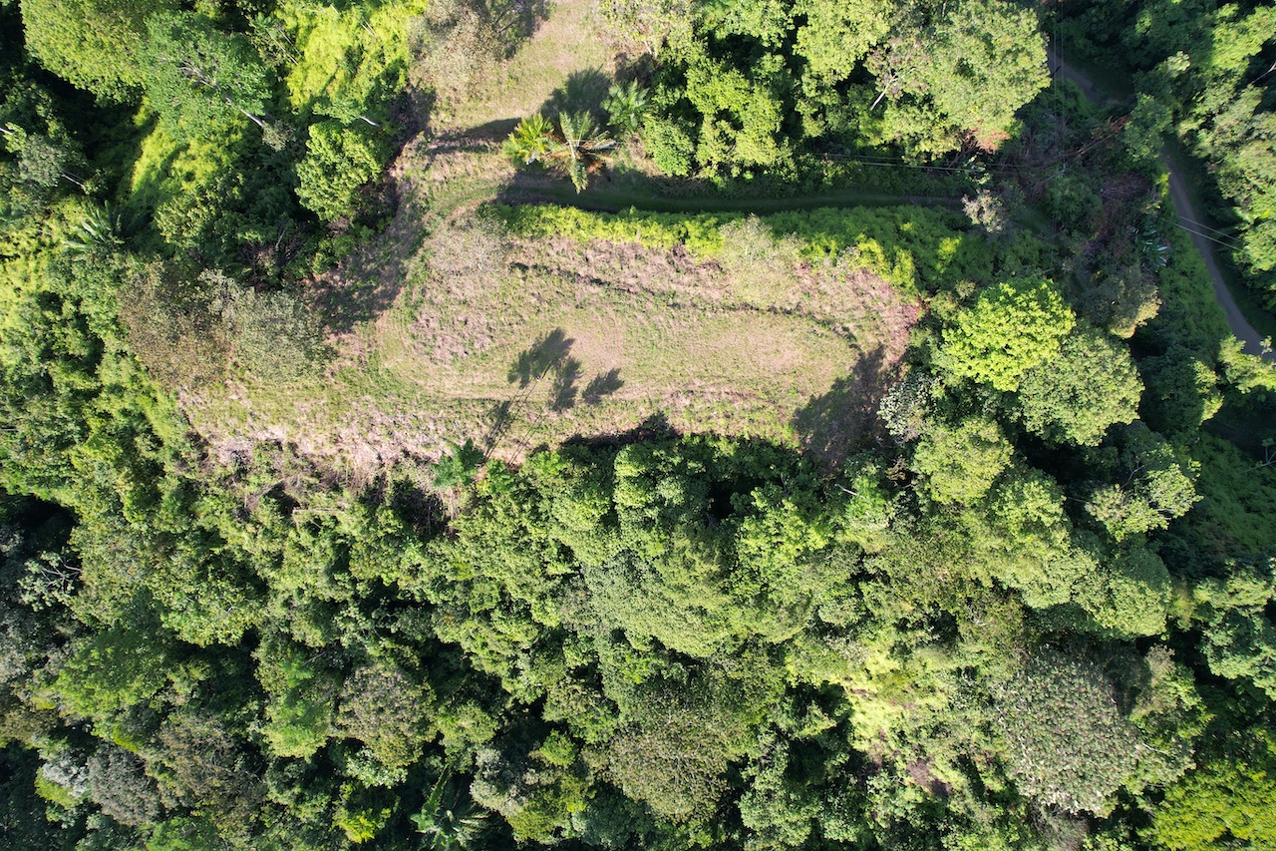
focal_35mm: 22
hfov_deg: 78.6
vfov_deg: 57.2
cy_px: 426
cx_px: 638
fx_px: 780
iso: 100
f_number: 2.8
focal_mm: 8.38
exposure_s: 1/500
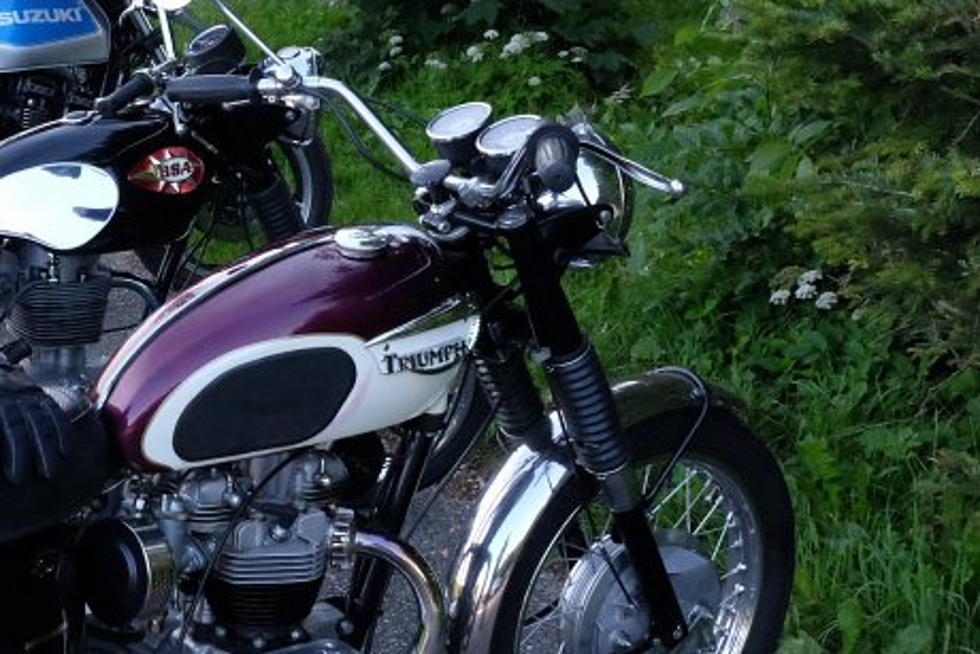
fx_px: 1715
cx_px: 145
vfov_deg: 21.6
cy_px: 370
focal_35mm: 63
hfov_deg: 30.8
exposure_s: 1/400
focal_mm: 19.5
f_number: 8
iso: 4000
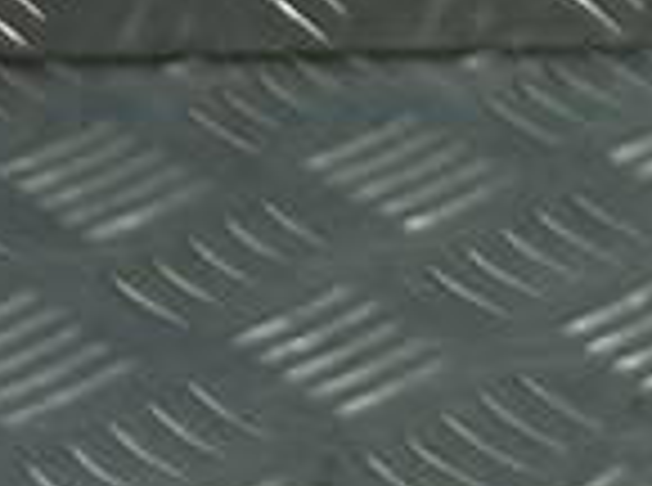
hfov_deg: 9.4
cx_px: 1772
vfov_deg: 7.6
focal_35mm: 177
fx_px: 3326
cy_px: 1274
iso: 40
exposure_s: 1/50
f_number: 1.8
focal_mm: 4.6
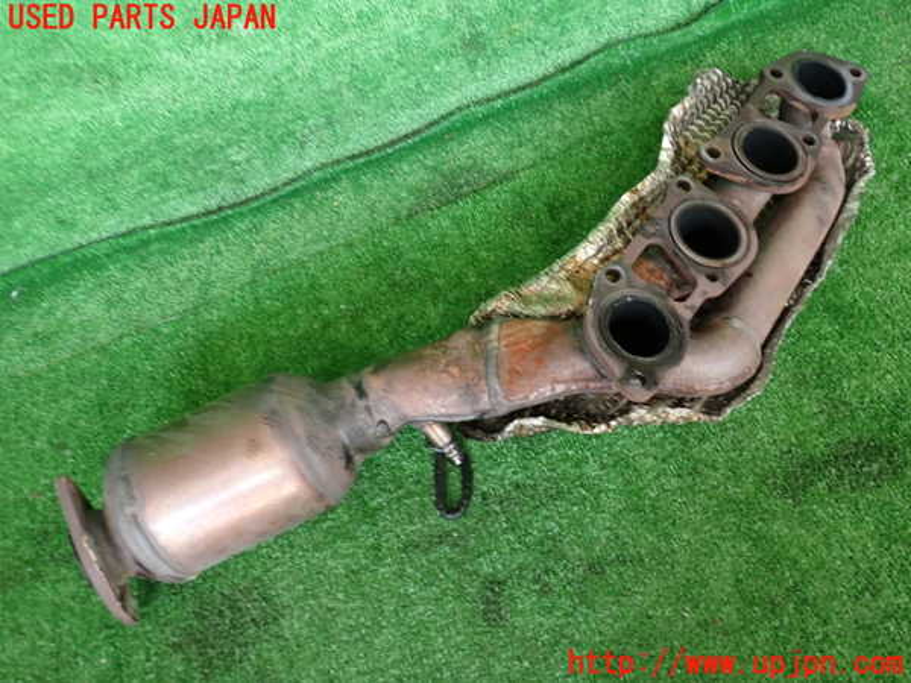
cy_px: 342
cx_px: 456
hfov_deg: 60.0
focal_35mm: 30
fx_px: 790
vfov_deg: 46.8
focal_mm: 5.4
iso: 200
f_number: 2.3
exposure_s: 1/30
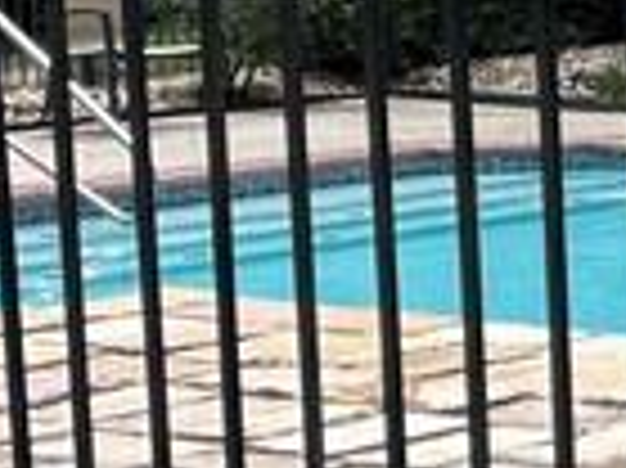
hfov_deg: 9.4
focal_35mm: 192
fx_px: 3469
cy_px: 482
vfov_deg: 7.7
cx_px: 1410
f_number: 1.6
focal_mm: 4.2
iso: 32
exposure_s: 1/2132
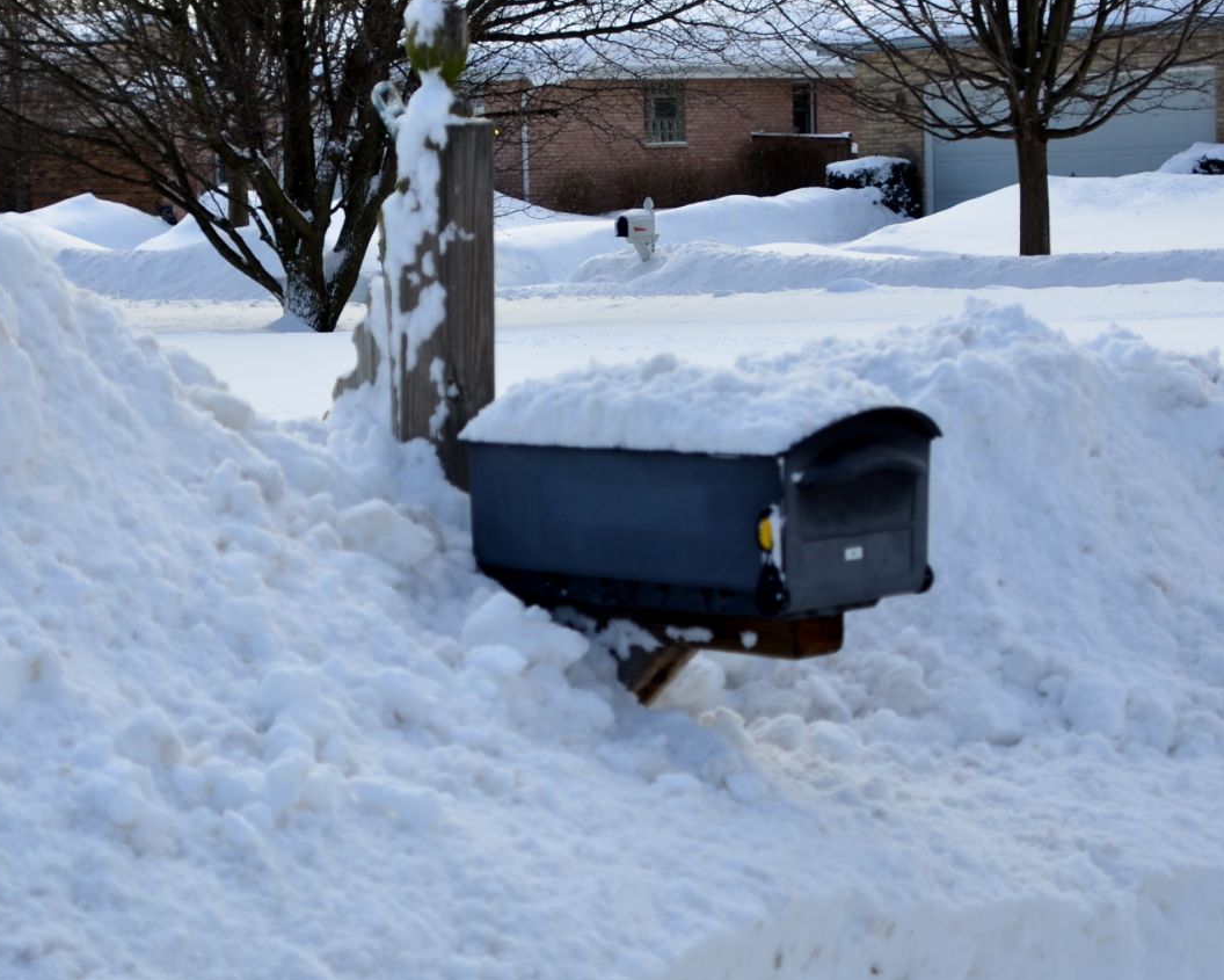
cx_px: 466
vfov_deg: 14.1
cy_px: 399
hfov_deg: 17.6
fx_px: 3949
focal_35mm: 109
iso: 100
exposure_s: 1/800
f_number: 4.2
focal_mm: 40
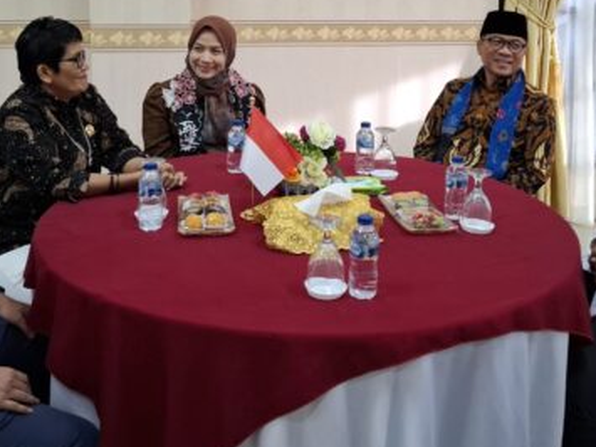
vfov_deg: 31.9
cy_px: 44
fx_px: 740
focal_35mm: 43
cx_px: 302
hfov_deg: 43.9
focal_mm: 5.54
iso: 250
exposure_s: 1/33
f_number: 1.8
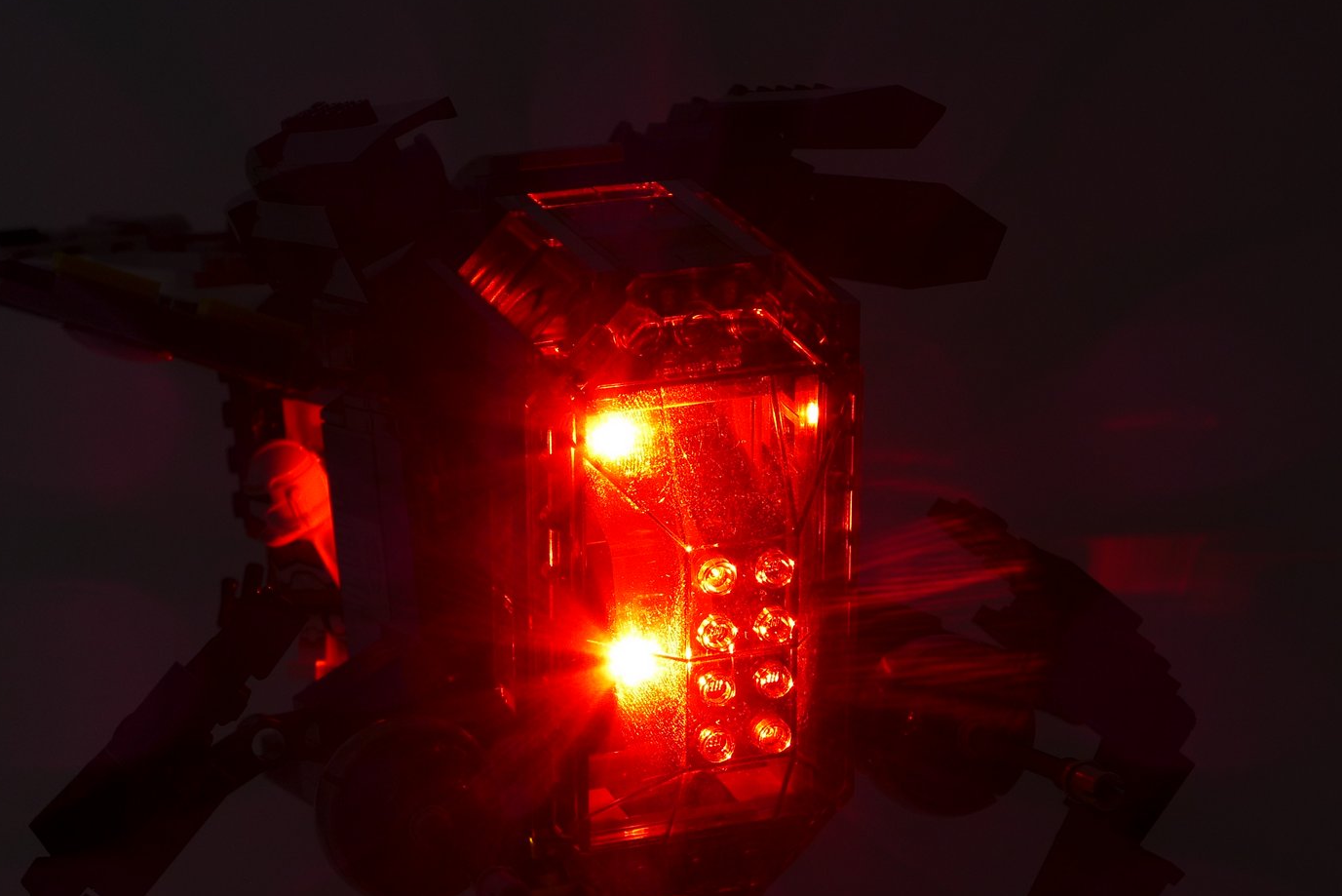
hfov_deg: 21.2
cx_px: 688
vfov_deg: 14.2
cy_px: 585
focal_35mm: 96
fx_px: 3580
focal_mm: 13.7
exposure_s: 1
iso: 80
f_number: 4
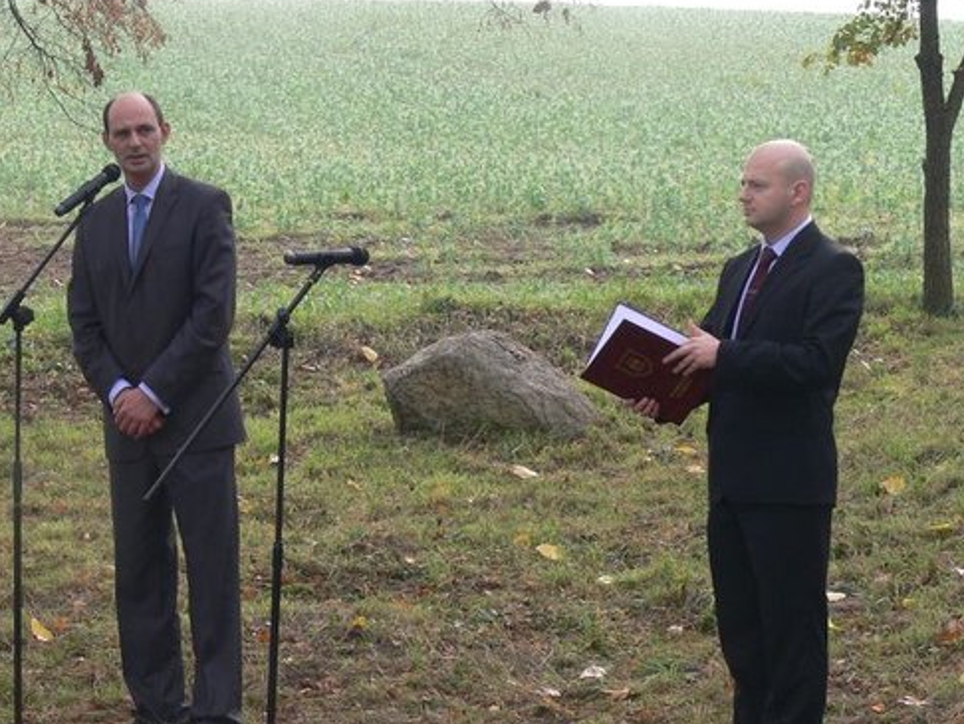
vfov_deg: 10.1
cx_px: 385
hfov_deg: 13.4
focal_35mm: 147
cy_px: 395
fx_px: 4096
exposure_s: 1/100
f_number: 5.6
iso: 80
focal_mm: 18.4
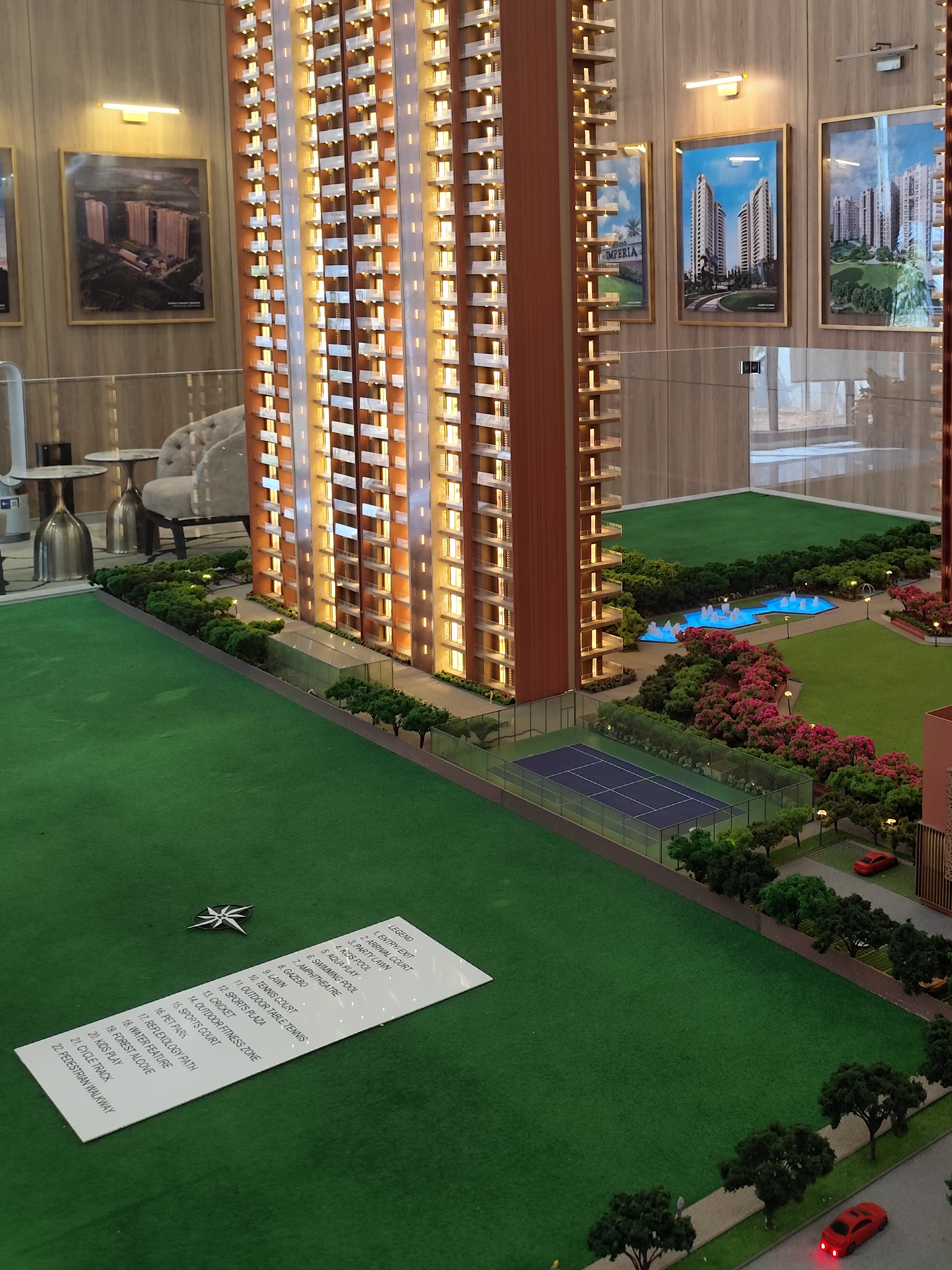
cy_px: 406
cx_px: 708
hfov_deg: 38.7
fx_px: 1320
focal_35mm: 36
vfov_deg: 50.3
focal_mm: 6.19
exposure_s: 1/100
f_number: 1.65
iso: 200
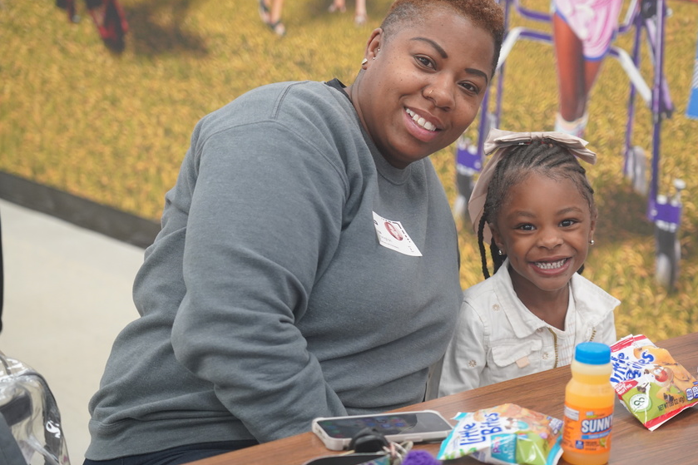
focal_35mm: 94
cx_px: 425
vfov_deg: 14.5
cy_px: 185
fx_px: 1822
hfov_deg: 21.7
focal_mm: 77
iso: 2000
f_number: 4
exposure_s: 1/160
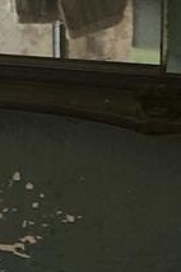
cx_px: -475
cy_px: 83
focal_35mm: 172
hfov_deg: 6.7
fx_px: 1301
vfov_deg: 11.9
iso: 200
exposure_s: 1/120
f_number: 1.8
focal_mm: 5.4
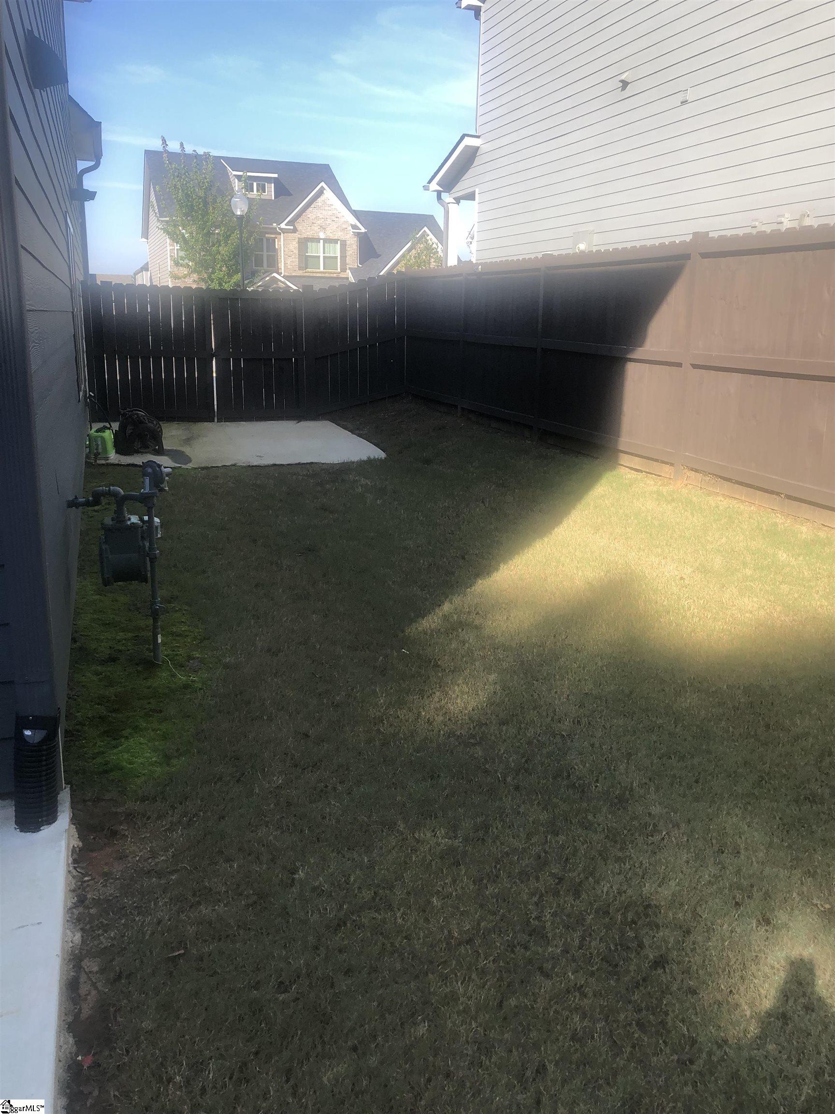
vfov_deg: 63.4
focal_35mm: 28
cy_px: 557
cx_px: 418
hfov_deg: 49.7
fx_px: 901
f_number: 1.8
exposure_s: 1/592
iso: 20
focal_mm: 4
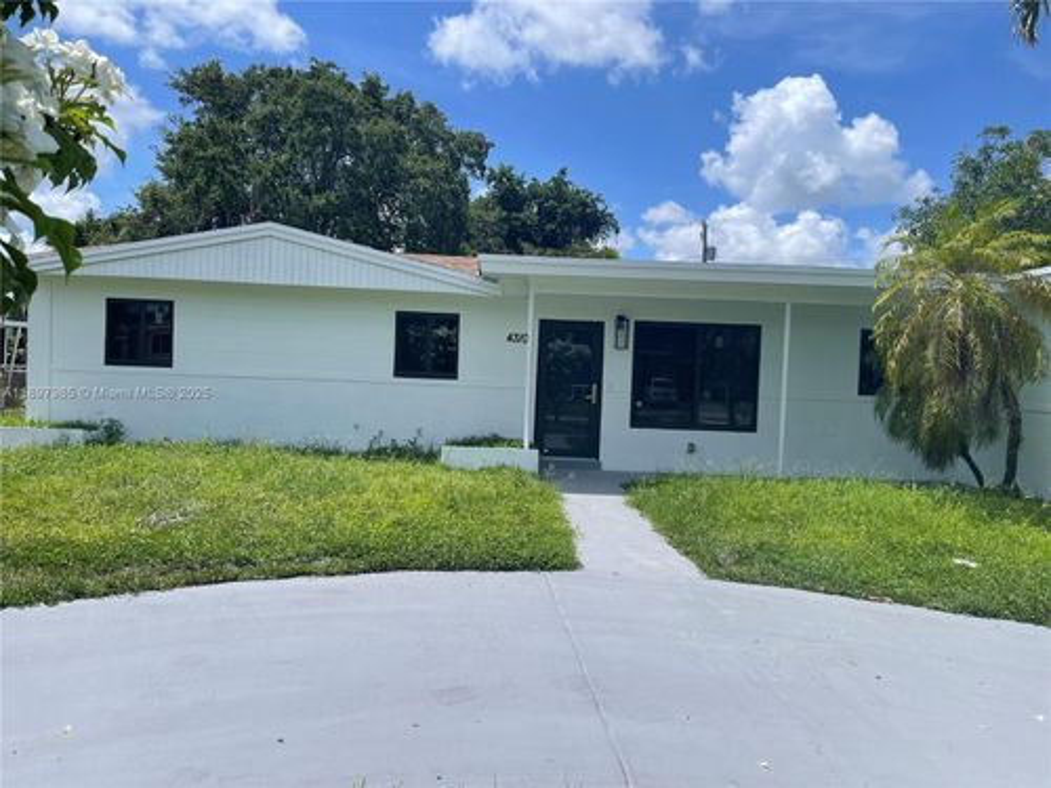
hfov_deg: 69.4
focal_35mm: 25
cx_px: 526
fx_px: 759
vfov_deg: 54.9
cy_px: 394
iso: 32
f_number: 1.6
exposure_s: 1/4202
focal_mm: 5.1
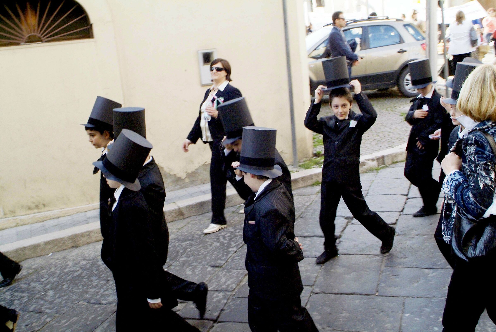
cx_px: 248
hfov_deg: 53.1
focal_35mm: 36
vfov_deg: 37.0
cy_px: 166
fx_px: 497
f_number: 9.5
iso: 400
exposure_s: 1/90
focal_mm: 24
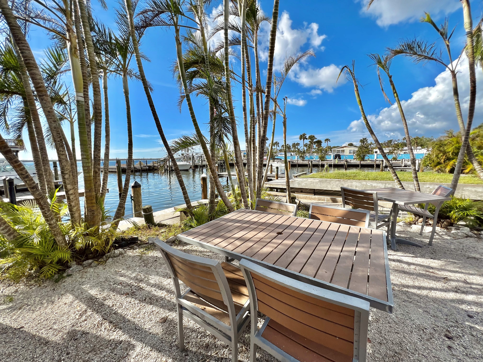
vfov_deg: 89.9
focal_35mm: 13
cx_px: 242
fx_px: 181
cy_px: 181
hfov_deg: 106.2
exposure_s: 1/1508
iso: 32
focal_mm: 1.57
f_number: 1.8
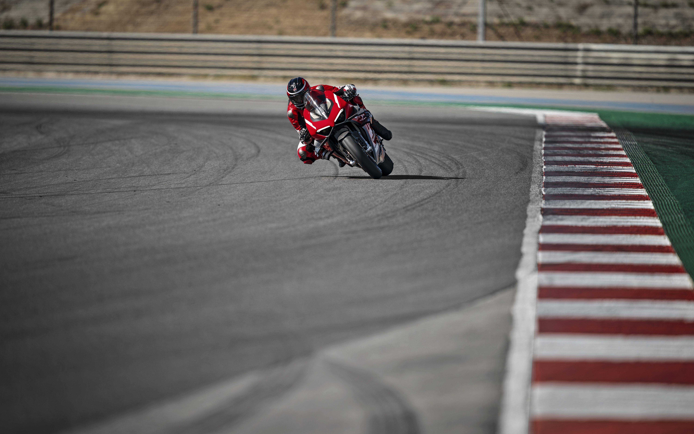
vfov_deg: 3.2
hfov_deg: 5.1
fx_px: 7717
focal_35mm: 408
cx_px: 347
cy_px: 205
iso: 50
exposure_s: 1/1250
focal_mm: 400
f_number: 2.8
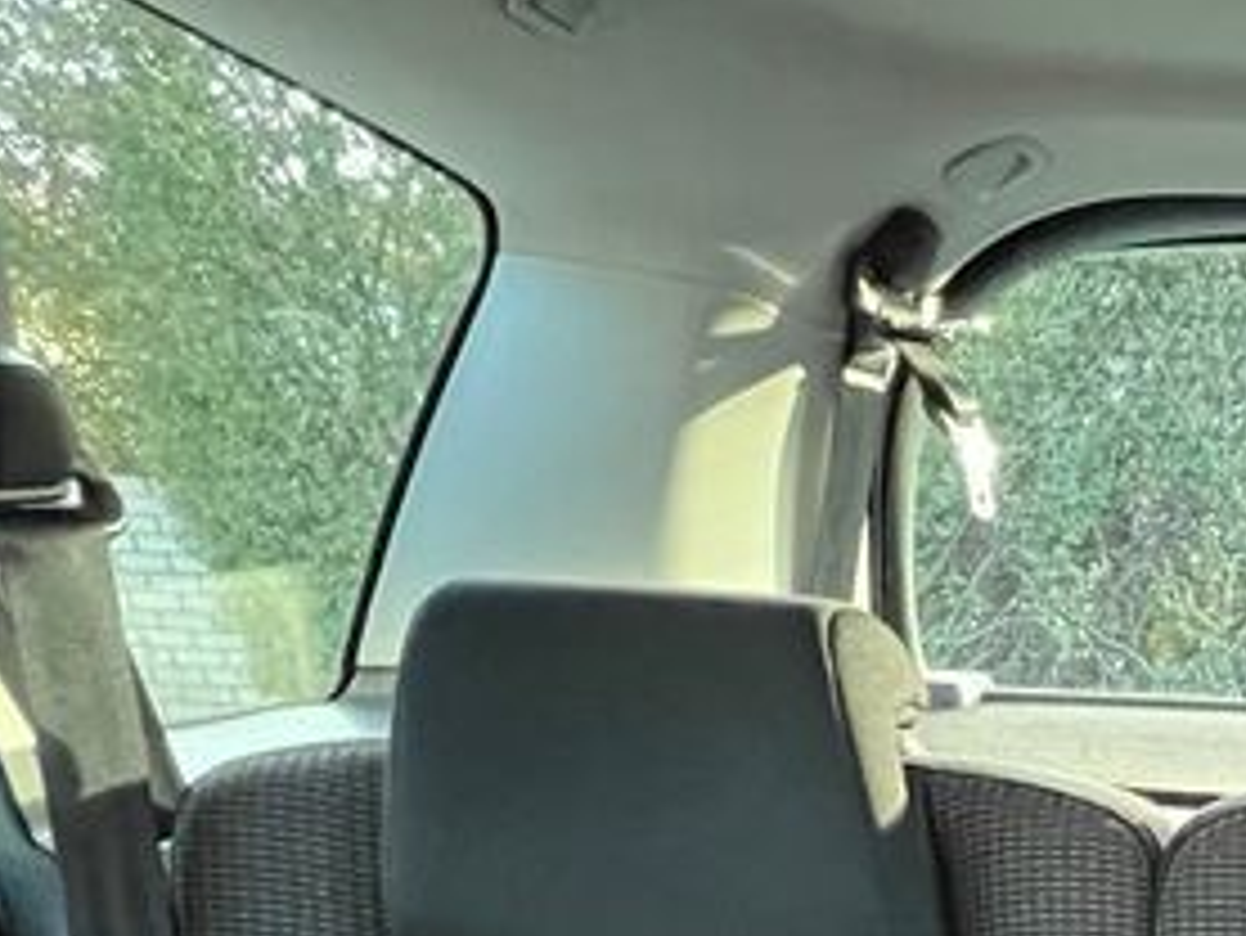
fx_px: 1729
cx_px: 1651
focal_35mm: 48
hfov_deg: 30.5
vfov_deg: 20.8
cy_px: 1692
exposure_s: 1/30
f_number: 1.8
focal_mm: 1.57
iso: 1250
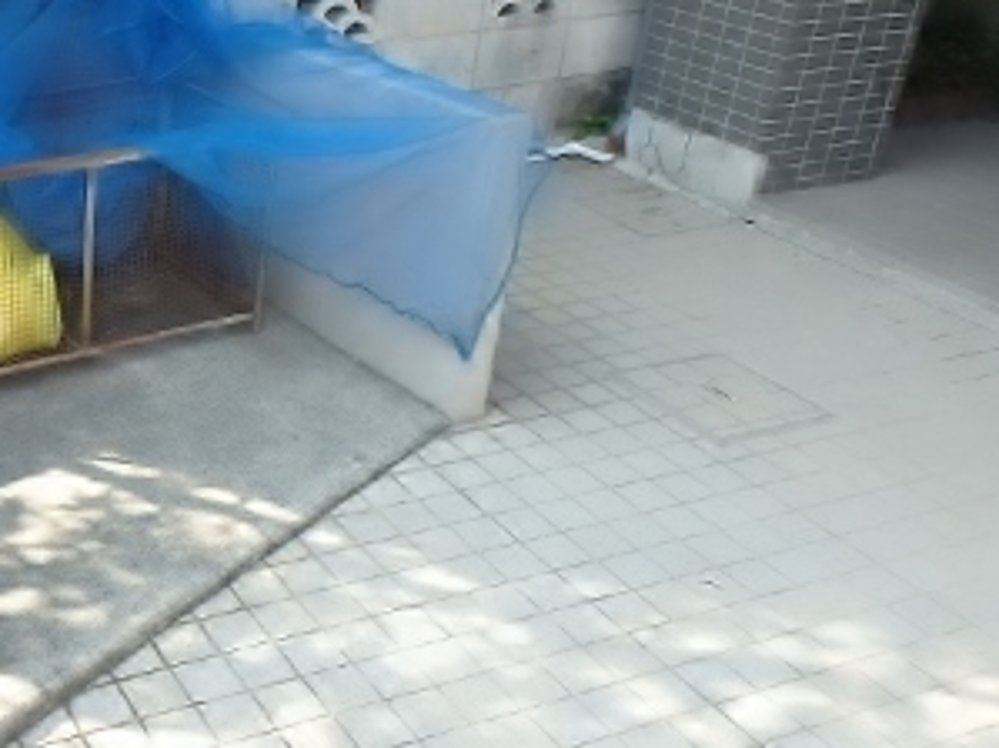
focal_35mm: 45
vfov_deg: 32.1
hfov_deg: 37.6
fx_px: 1298
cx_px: 0
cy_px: 404
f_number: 3.5
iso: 125
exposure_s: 1/125
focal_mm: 3.7
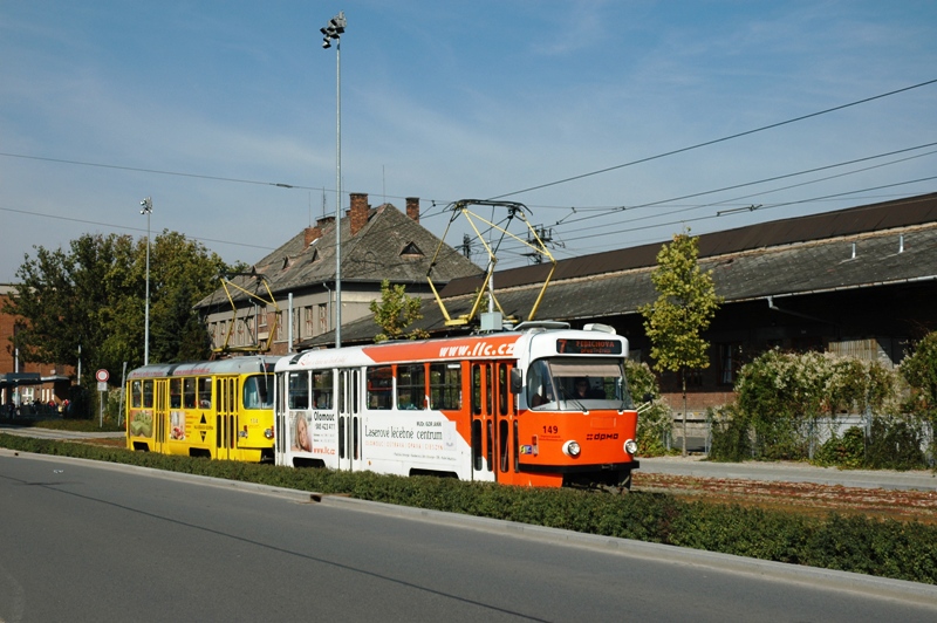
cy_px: 312
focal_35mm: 57
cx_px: 468
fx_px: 1482
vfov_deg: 23.7
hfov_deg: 35.1
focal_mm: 38
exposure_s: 1/1000
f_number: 7.1
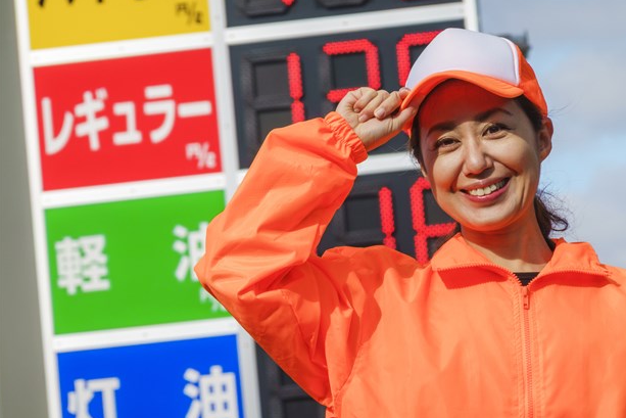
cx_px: 364
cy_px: 226
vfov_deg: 5.9
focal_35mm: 235
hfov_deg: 8.8
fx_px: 4087
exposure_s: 1/1000
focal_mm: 72
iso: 125
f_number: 5
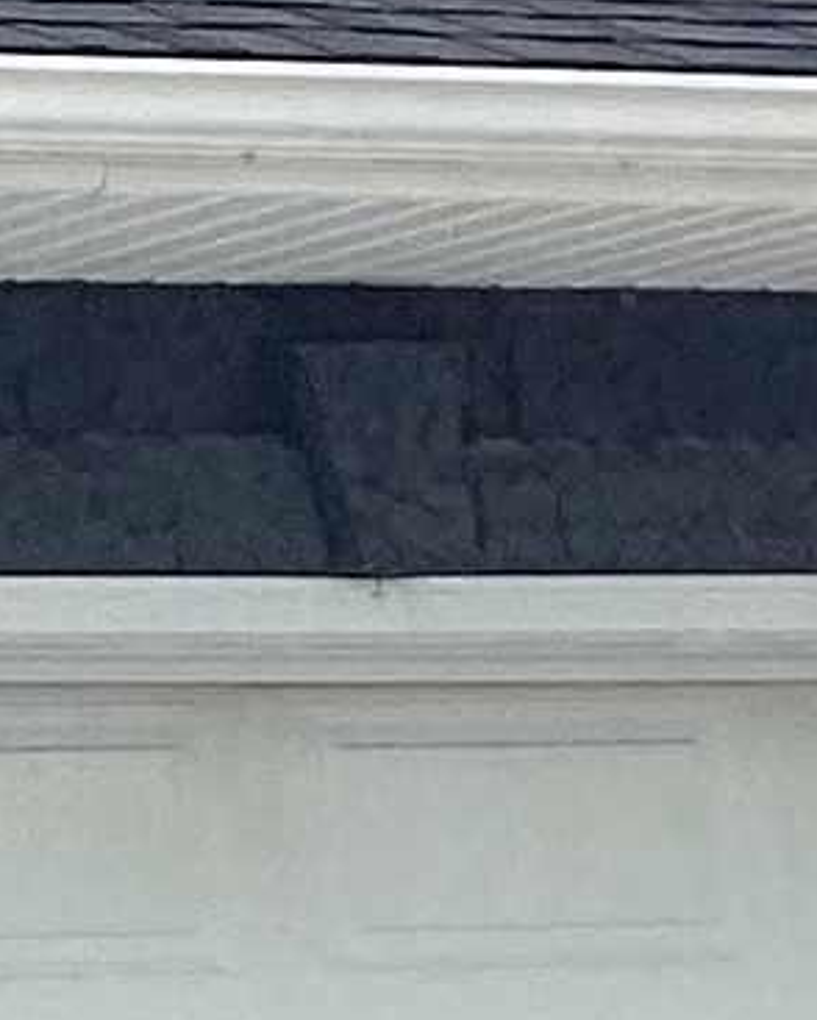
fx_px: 7641
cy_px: 673
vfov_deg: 7.6
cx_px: -2273
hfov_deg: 5.5
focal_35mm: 253
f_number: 2.4
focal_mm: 3.3
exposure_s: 1/1031
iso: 25
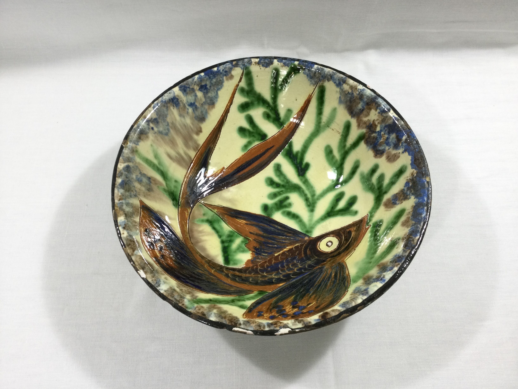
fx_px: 464
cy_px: 194
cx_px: 259
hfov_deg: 58.4
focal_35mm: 31
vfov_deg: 45.4
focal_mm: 3.3
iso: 25
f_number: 2.4
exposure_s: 1/33
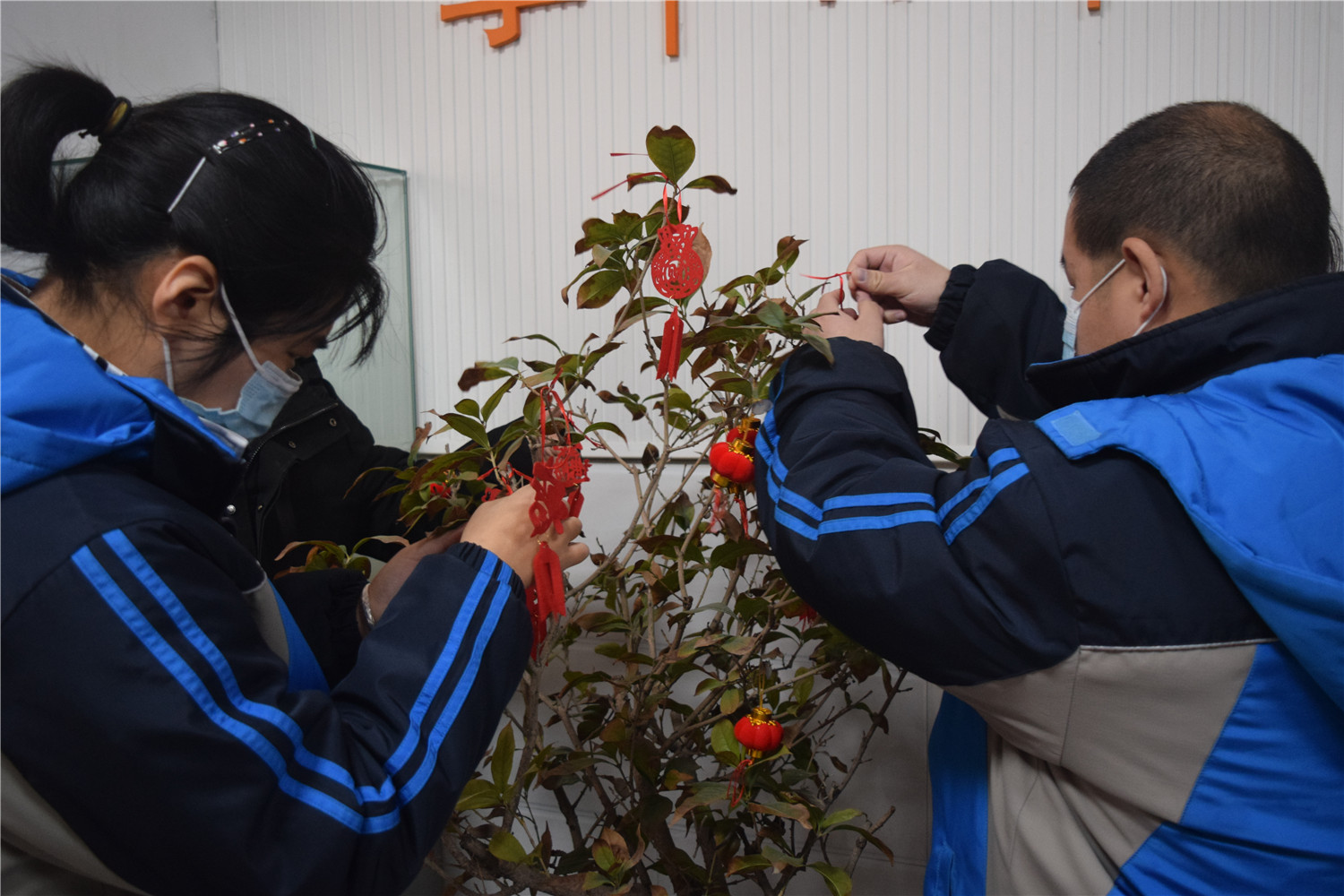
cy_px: 448
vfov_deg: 40.0
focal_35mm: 33
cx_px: 672
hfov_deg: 57.2
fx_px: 1232
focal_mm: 22
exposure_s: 1/60
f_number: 3.8
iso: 1600
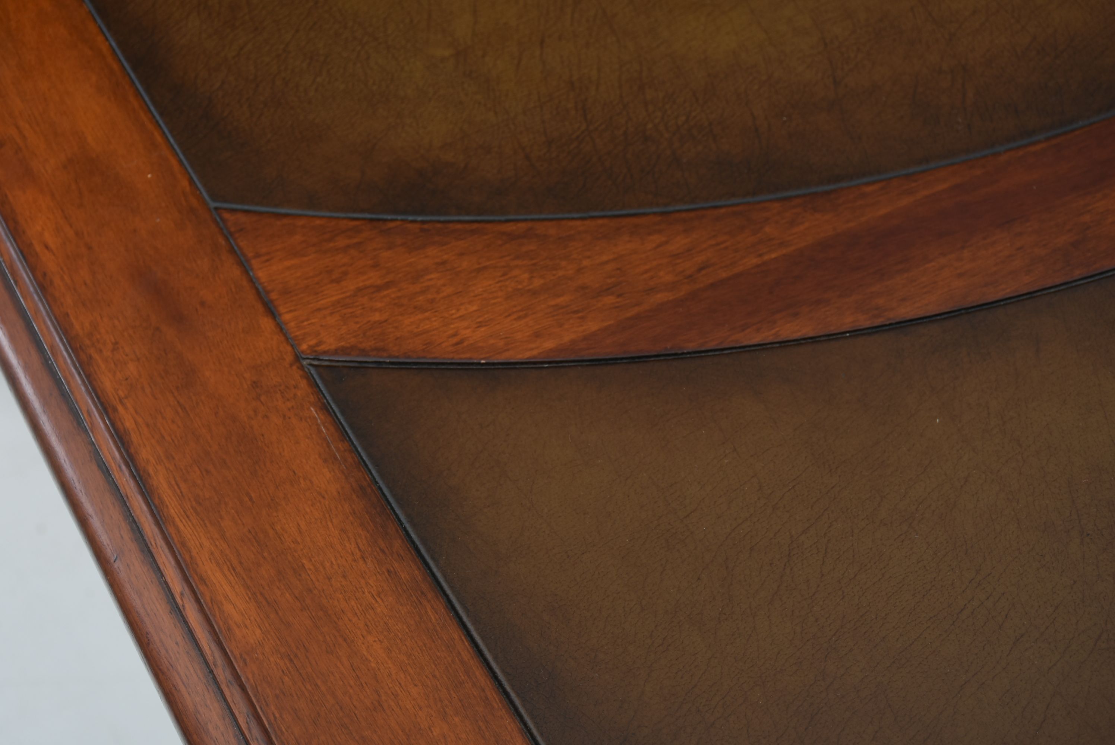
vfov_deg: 19.0
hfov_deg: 28.1
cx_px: 558
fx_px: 2232
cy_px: 372
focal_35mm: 72
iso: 200
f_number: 8
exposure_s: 1/160
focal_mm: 48
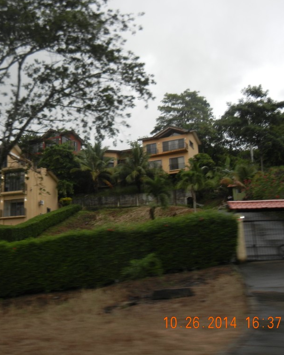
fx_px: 473
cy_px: 180
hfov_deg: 32.8
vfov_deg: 41.2
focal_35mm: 45
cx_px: 70
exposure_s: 1/107
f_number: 3.6
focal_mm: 6.2
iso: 160
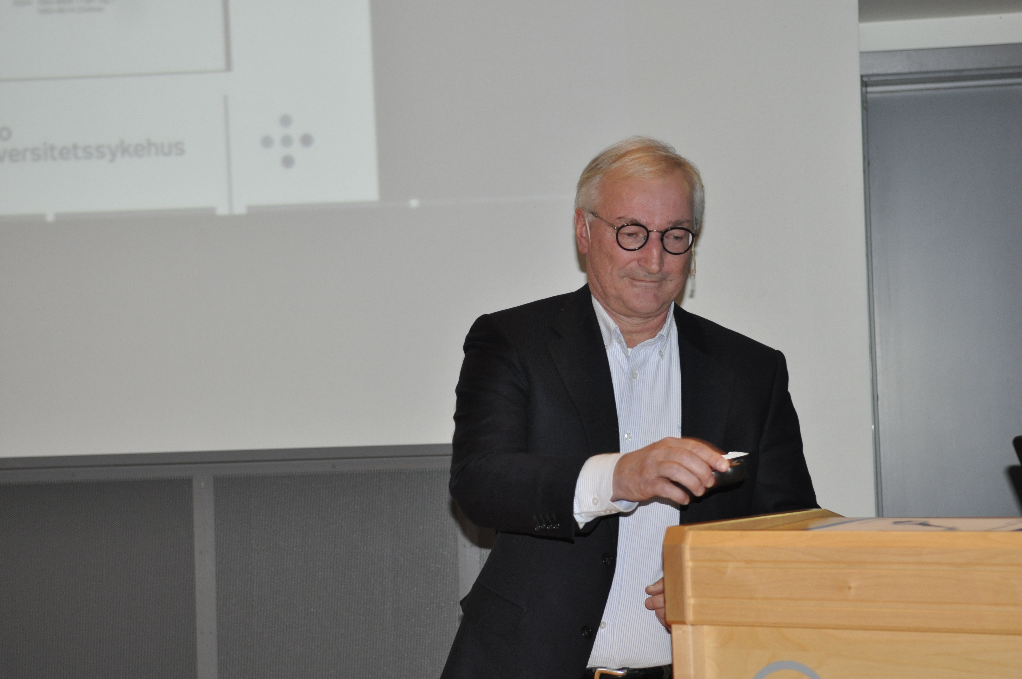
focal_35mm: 82
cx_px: 511
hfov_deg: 24.6
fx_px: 2339
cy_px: 340
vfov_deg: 16.5
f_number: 4
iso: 800
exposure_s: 1/60
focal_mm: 55
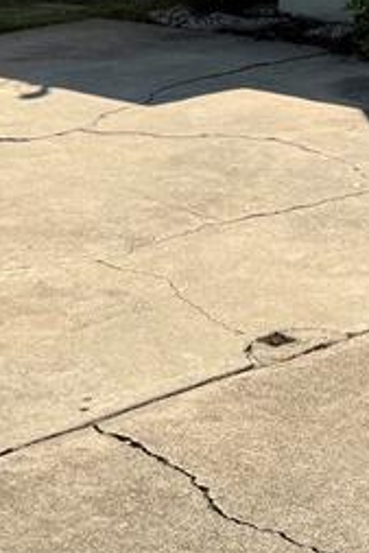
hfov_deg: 12.7
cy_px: -186
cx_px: 590
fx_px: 1551
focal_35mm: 101
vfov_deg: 18.6
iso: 80
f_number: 1.78
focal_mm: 6.76
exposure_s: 1/5319
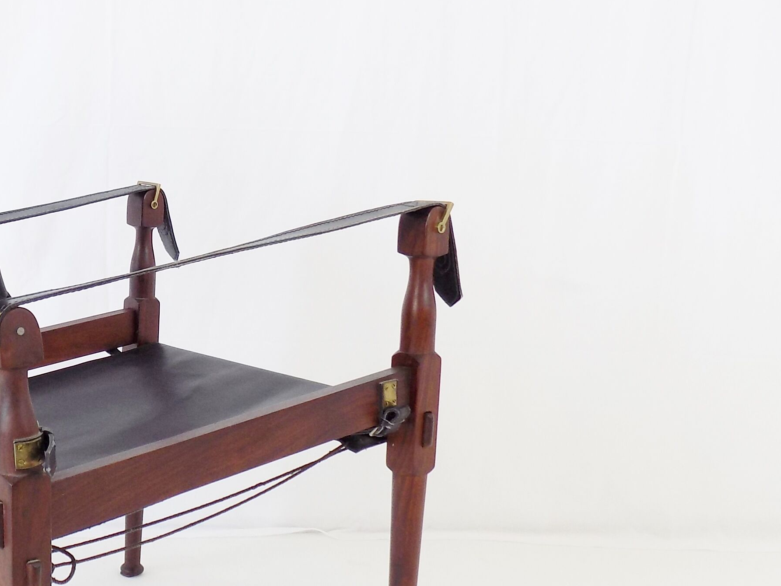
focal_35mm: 47
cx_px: 104
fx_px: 1060
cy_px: 376
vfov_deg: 30.7
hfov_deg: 38.2
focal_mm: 4
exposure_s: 1/40
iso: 80
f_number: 3.1
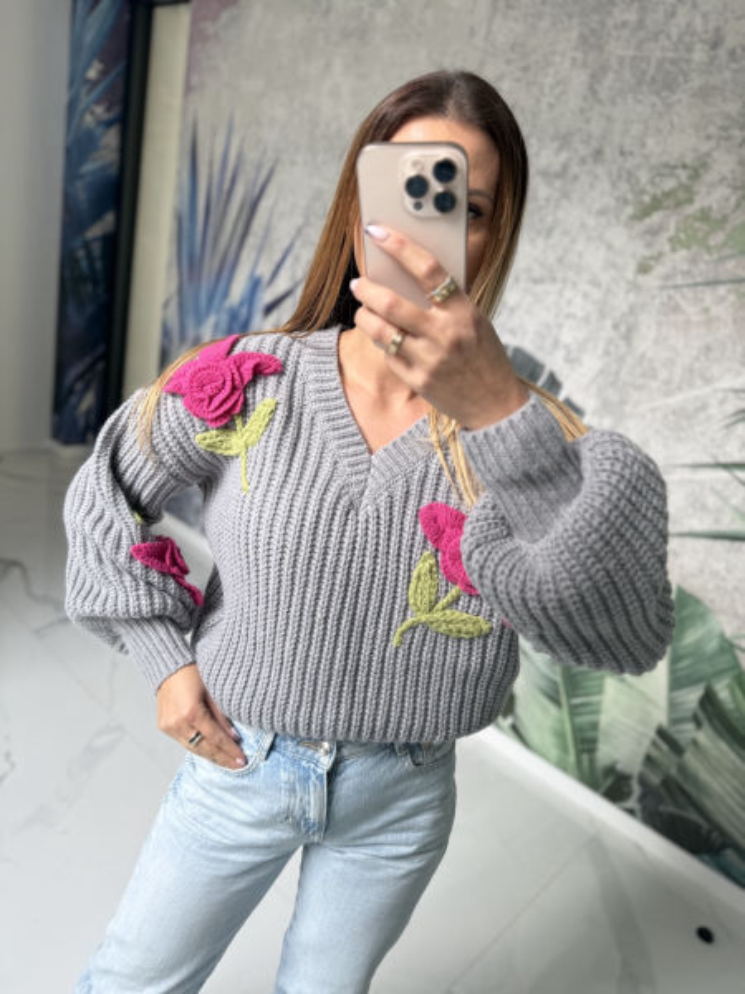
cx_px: 372
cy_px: 497
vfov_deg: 71.6
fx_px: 689
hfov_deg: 56.8
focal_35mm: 24
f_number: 1.78
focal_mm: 6.76
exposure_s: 1/177
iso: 64
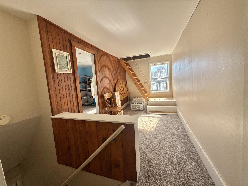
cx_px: 124
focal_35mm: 14
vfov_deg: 85.7
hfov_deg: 102.1
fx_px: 100
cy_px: 93
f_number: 2.2
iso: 64
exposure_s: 1/225
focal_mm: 2.22
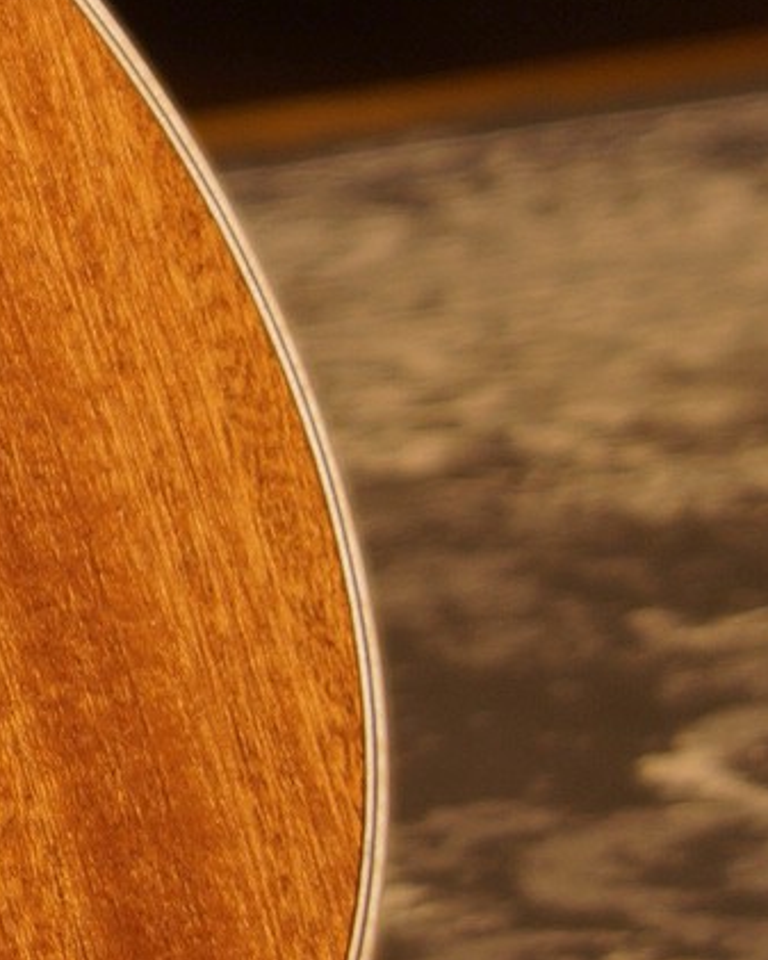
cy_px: -290
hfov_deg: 3.7
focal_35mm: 412
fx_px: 11703
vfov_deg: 4.7
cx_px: -1178
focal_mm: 45
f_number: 5
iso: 100
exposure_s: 1/10
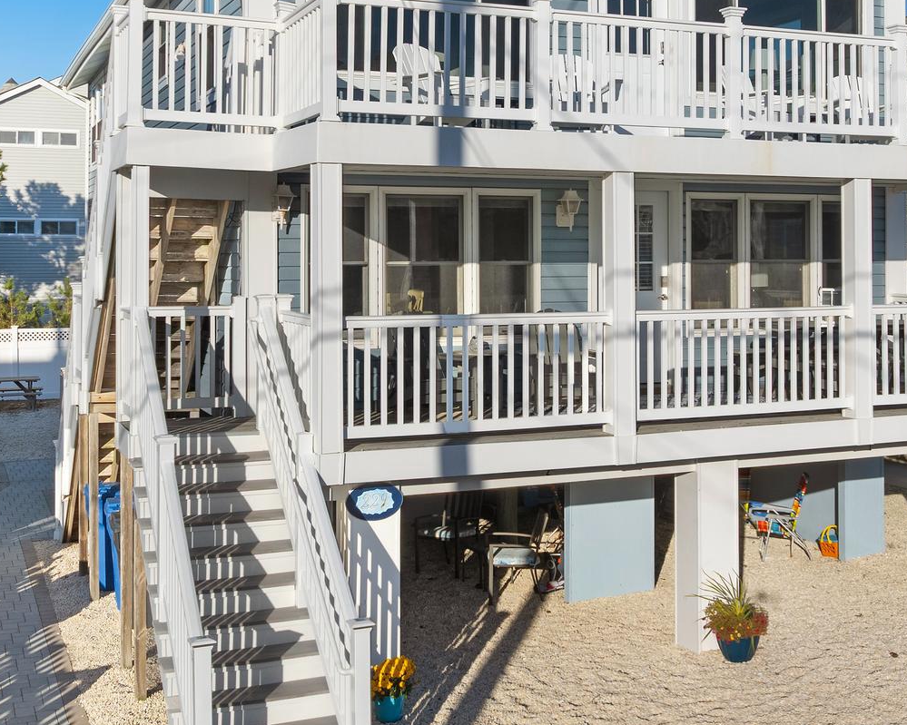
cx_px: 540
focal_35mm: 48
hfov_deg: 38.6
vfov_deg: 31.2
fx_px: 1288
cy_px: 233
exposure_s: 1/200
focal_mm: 12.29
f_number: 5.6
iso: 100
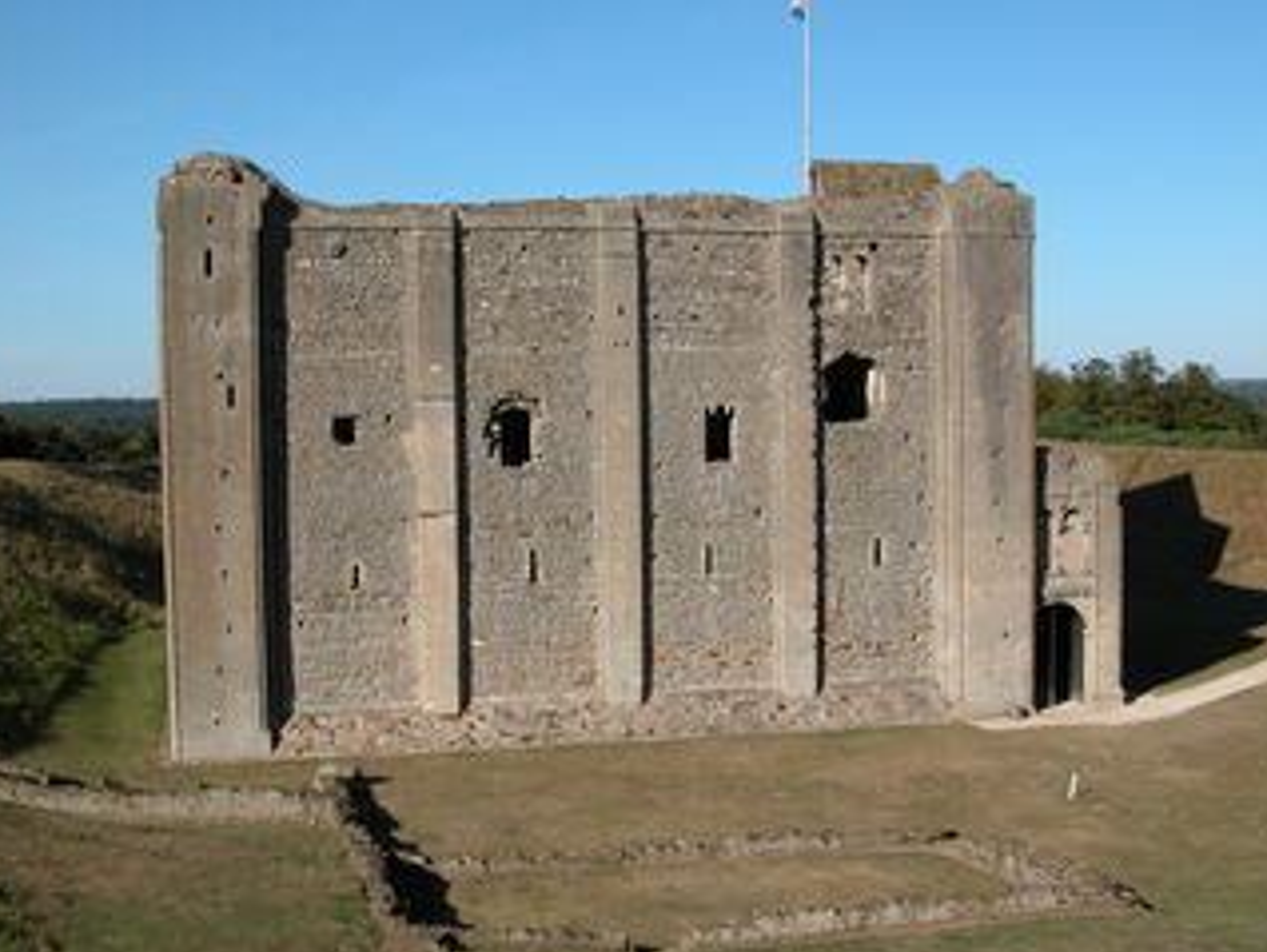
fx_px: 1612
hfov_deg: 42.8
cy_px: 434
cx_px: 558
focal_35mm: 44
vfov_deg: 32.9
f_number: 7.1
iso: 100
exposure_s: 1/367
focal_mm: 8.9
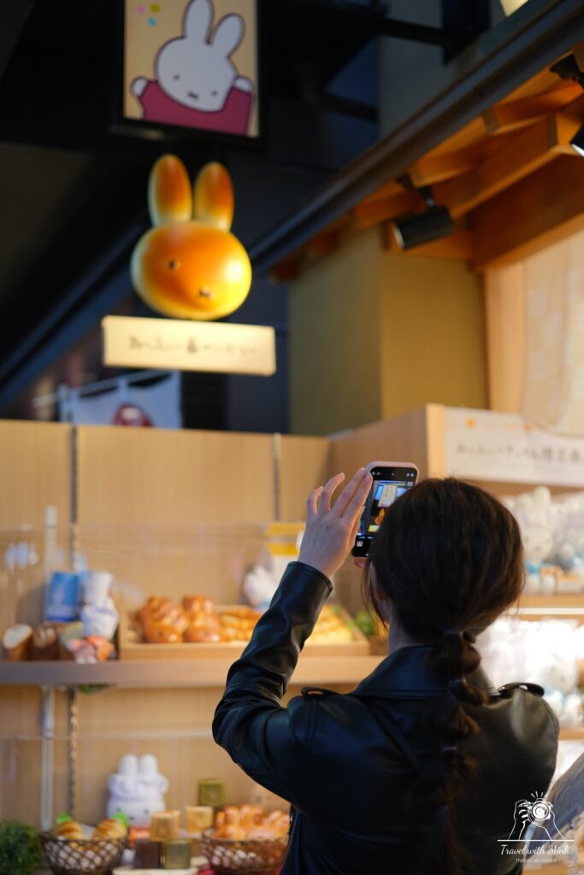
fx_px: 1216
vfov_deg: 39.6
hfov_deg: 27.0
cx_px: 292
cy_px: 438
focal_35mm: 50
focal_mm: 33
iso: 400
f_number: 1.4
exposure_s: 1/170
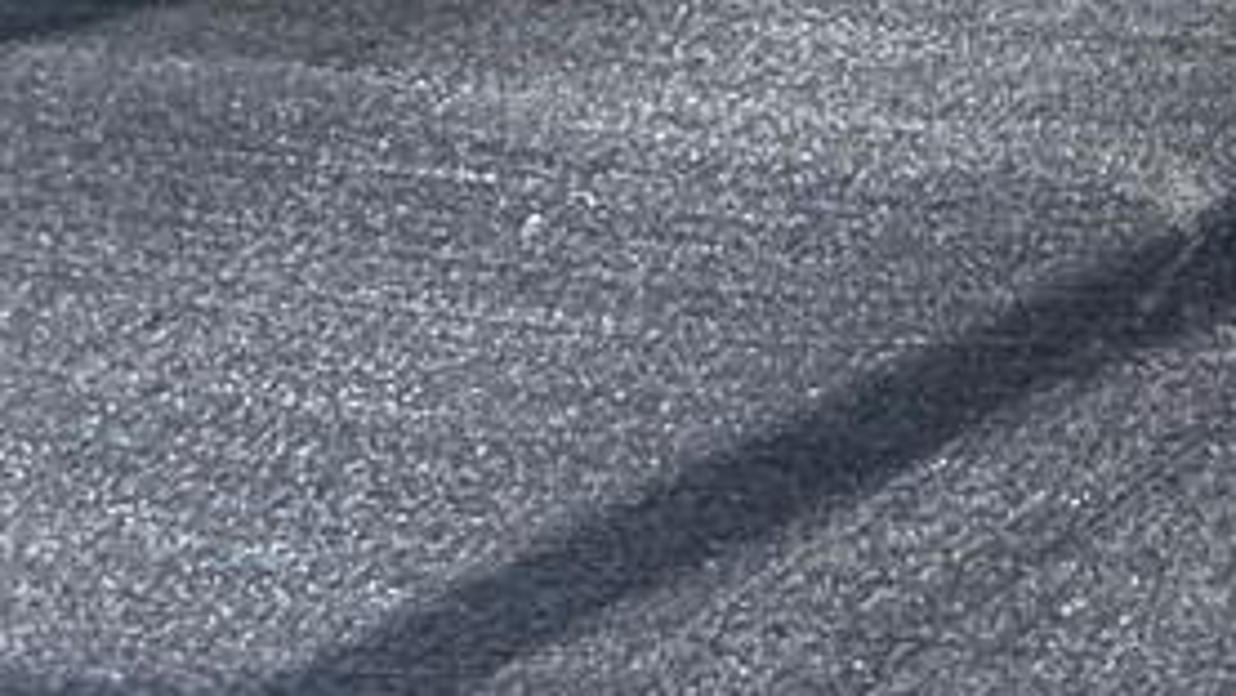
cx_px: 3065
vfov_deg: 11.4
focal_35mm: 88
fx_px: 2885
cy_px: -968
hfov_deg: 14.4
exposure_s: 1/186
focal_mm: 2.22
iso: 50
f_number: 2.2
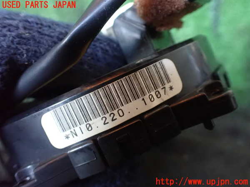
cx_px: 125
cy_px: 94
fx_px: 217
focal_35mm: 30
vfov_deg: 46.8
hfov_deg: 60.0
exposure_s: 1/30
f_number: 2.3
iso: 1600
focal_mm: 5.4
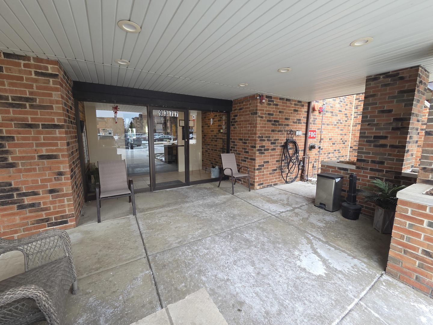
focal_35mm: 13
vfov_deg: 89.9
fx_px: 163
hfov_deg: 106.2
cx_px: 216
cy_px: 162
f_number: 2.2
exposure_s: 1/120
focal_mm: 2.2
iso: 160
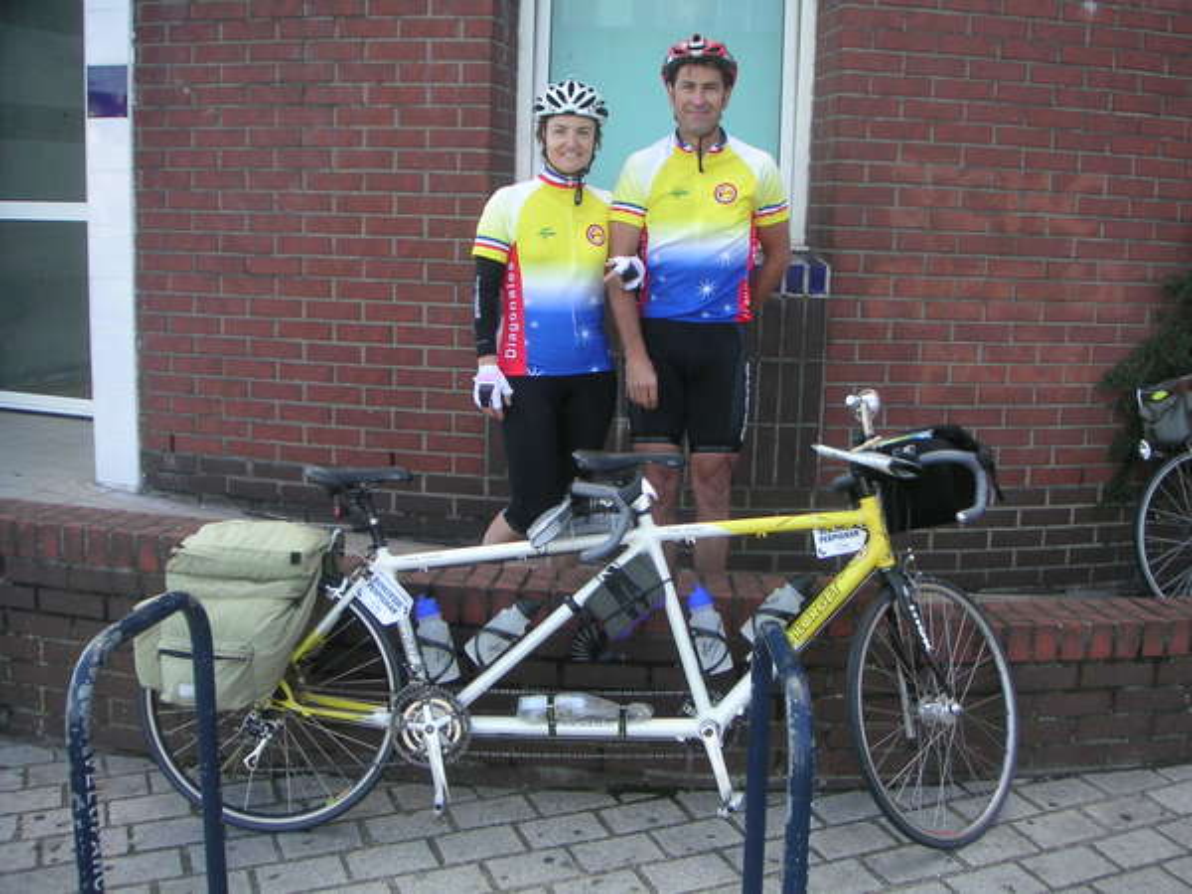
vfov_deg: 37.7
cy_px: 447
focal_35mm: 38
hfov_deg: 49.0
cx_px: 596
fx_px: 1309
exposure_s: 1/90
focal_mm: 6
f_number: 2.8
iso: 50
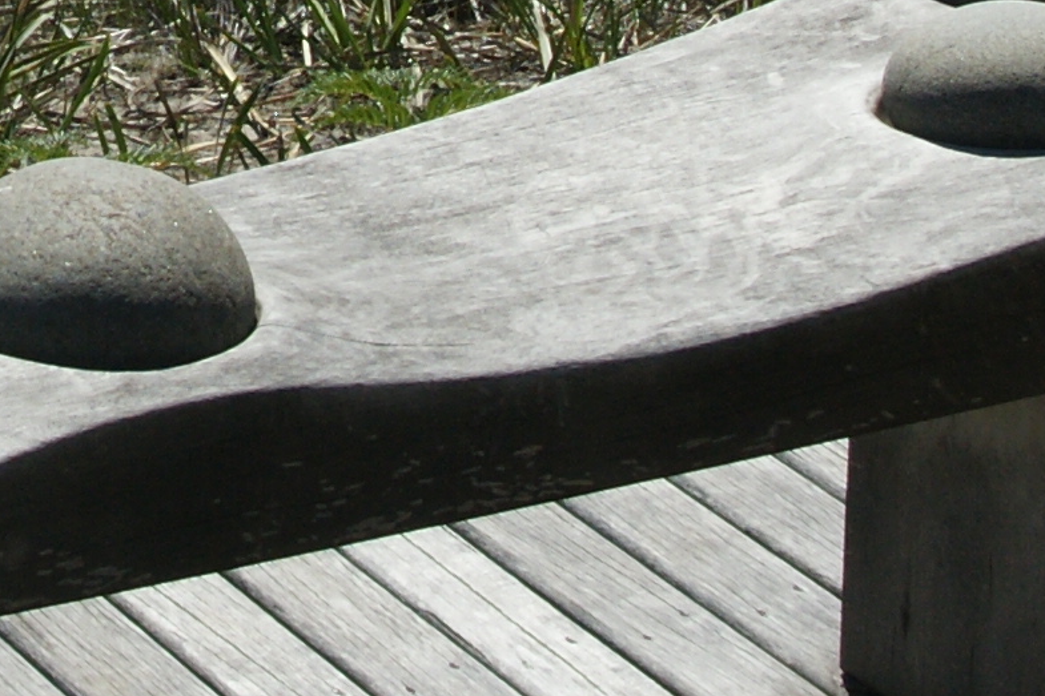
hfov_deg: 10.3
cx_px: -346
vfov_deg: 6.8
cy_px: -608
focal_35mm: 196
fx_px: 5688
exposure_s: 1/500
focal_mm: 24
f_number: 9
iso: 200
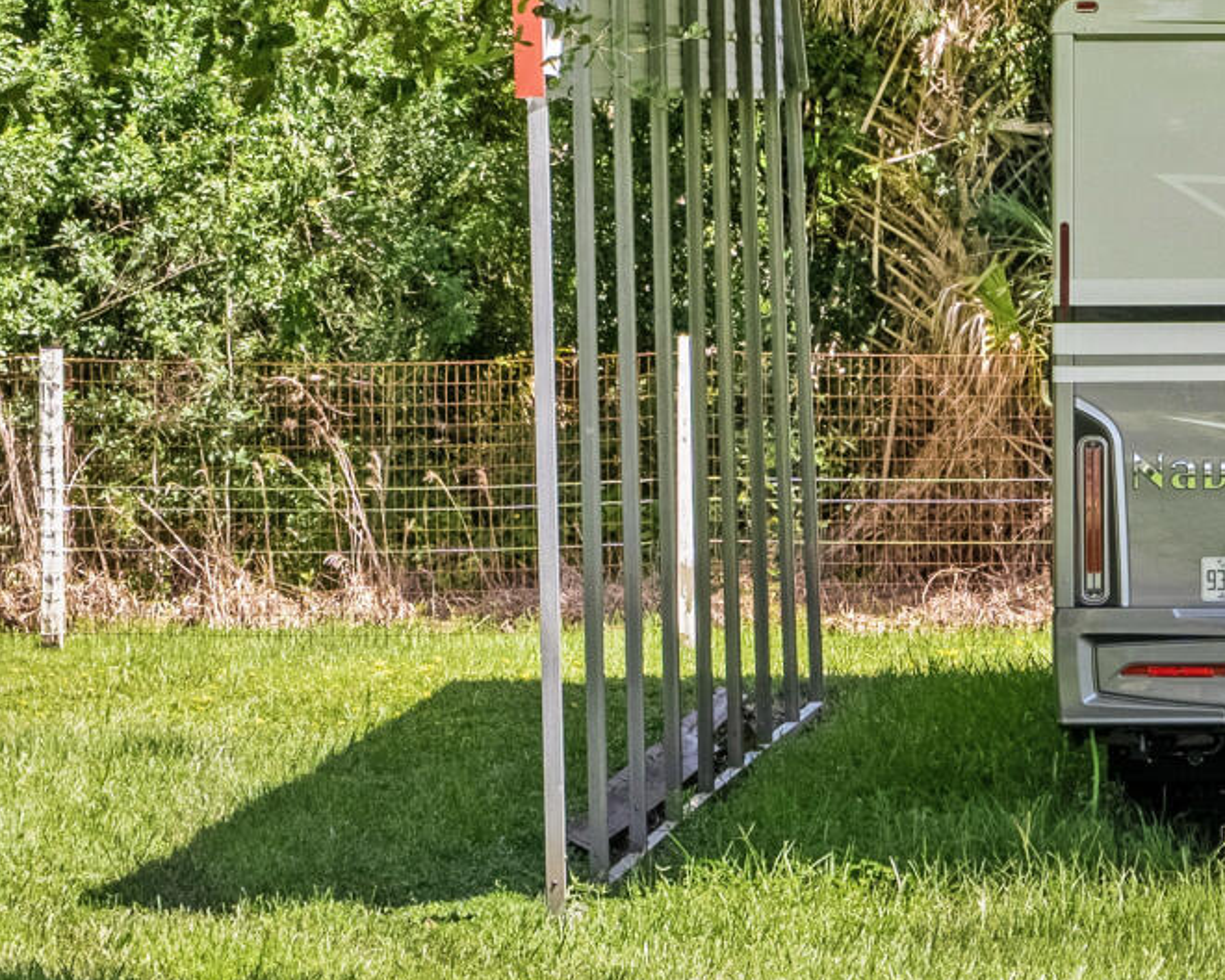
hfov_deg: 7.5
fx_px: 9281
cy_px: 351
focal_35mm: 256
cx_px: 1373
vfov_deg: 6.0
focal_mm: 40
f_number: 9
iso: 250
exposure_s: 1/1000
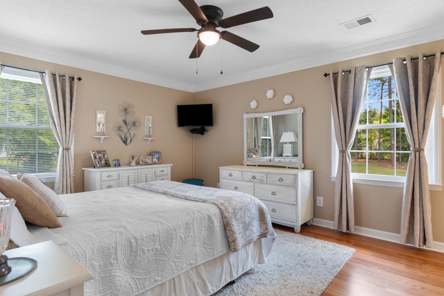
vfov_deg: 64.6
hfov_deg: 86.9
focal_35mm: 19
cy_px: 148
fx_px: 234
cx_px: 222
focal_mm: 13
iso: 100
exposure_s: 1/6
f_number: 4.8
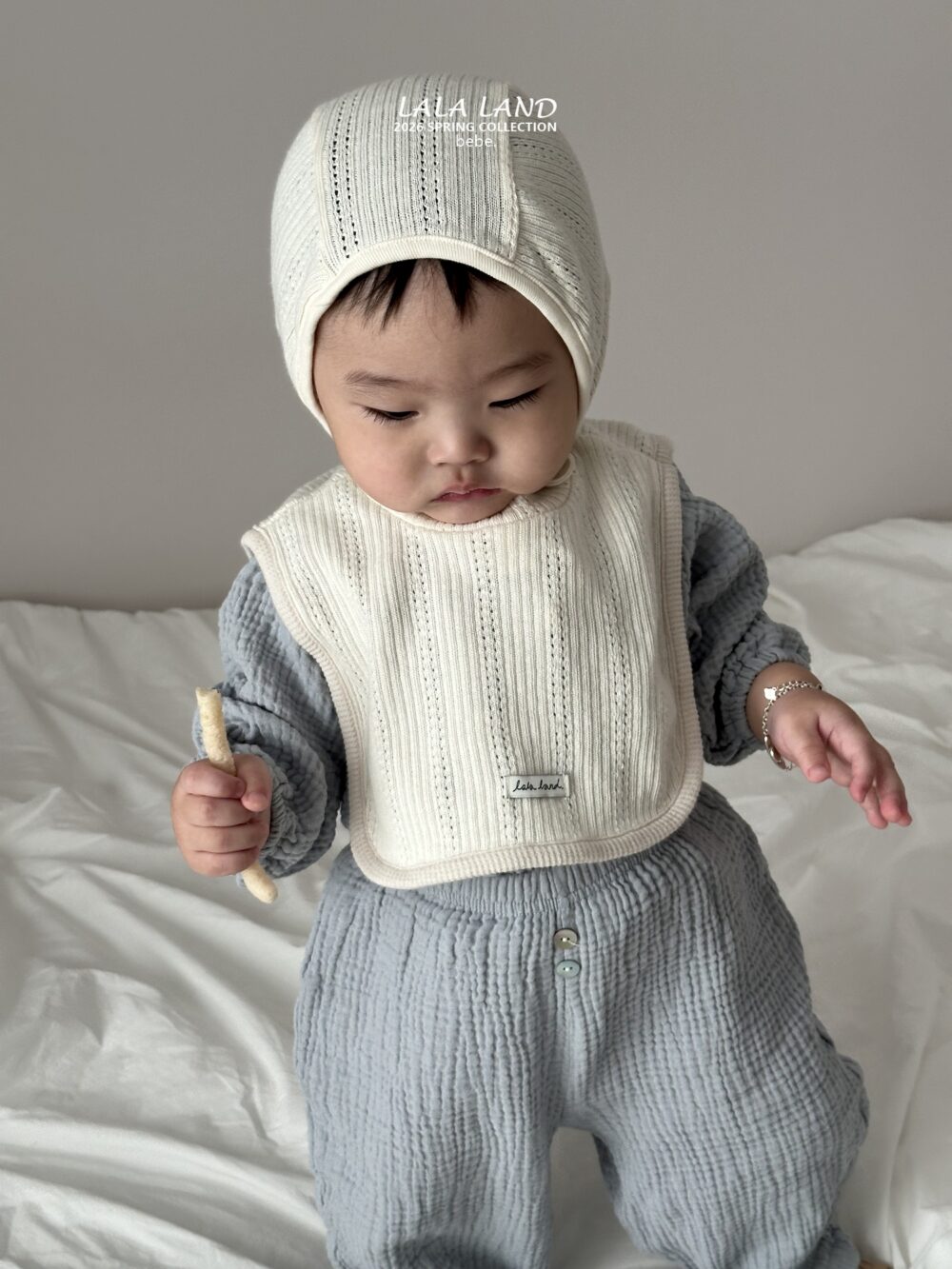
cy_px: 634
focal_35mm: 48
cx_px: 476
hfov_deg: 30.3
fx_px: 1760
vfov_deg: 39.7
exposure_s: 1/121
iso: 64
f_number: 1.78
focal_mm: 6.86
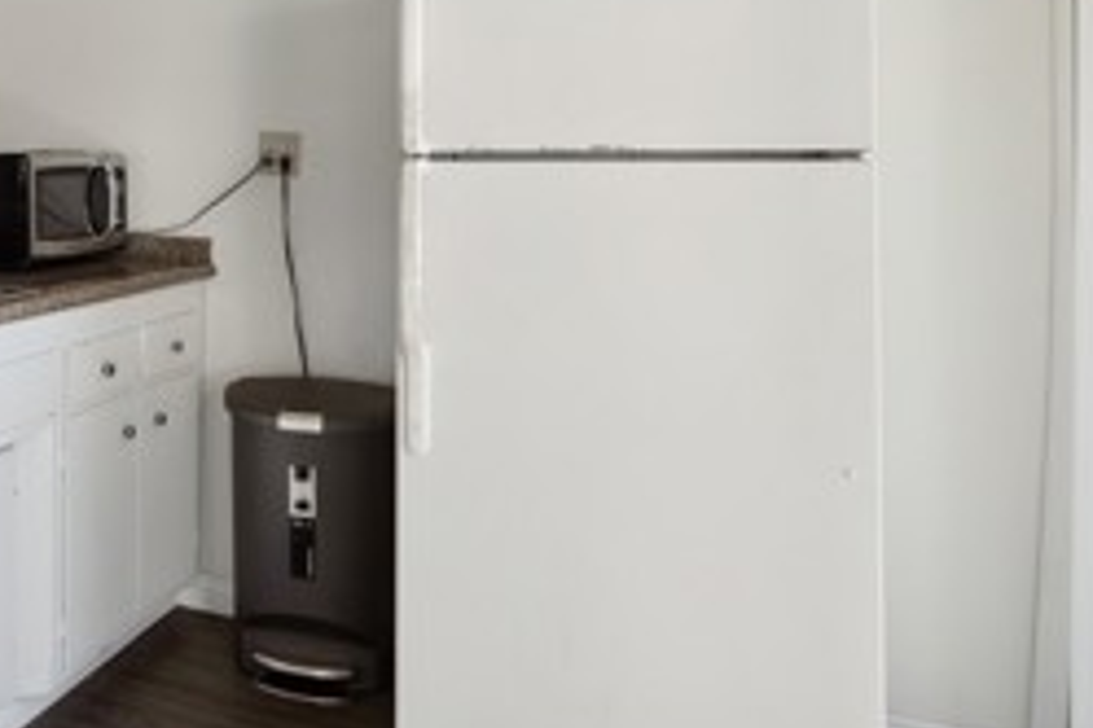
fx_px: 1093
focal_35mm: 36
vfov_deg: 35.9
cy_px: 167
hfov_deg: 47.9
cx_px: 119
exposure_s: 1/80
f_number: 9
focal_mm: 14
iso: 100
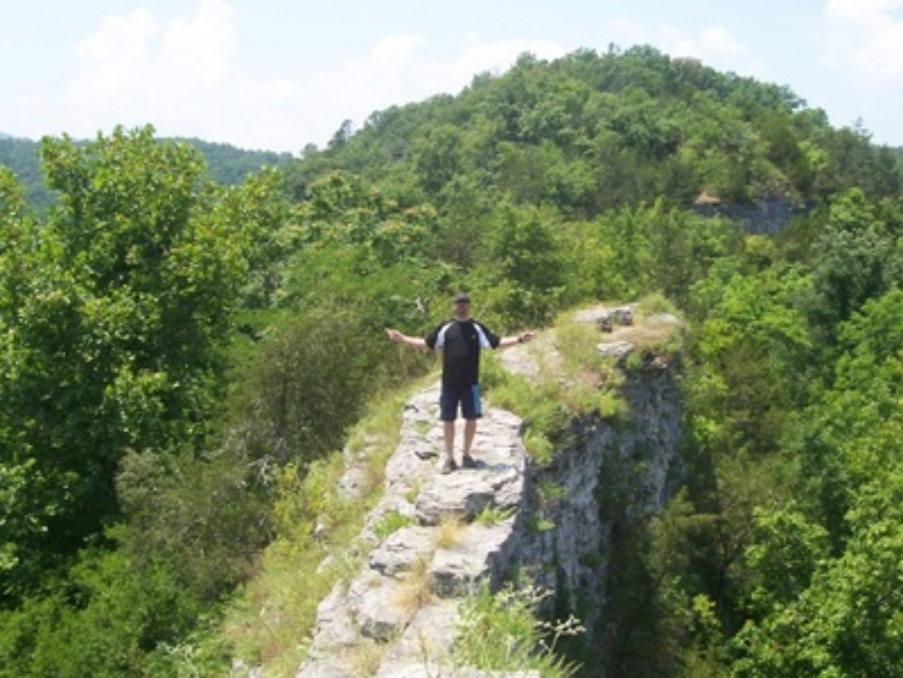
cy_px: 339
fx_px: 1096
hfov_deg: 44.8
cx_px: 452
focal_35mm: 42
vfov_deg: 34.3
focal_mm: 7
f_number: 5.6
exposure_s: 1/250
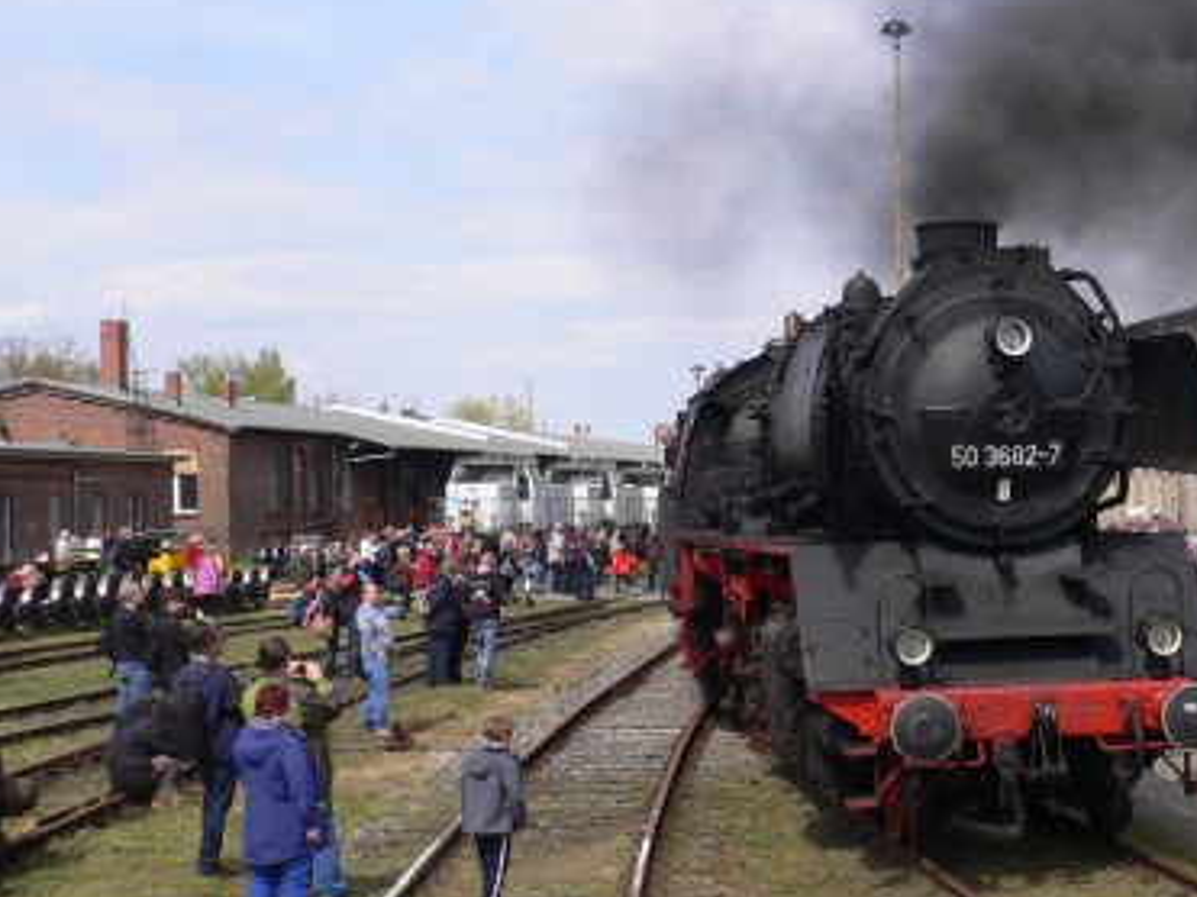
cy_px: 466
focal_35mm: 66
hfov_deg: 28.5
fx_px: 2282
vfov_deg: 22.2
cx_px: 1023
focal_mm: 5.8
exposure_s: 1/400
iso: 100
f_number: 5.6
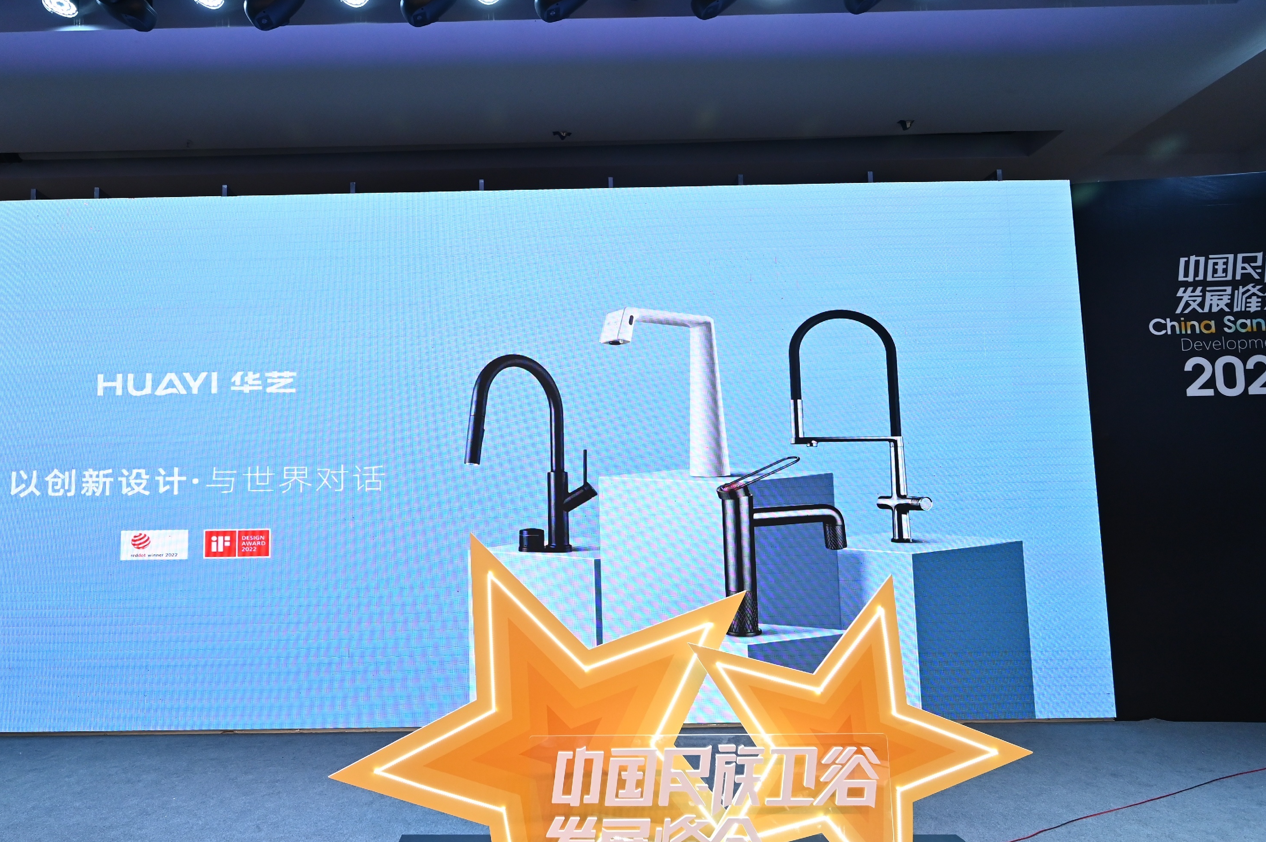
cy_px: 474
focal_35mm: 19
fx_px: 668
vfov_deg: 64.3
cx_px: 511
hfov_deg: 85.9
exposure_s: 1/200
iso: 800
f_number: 5
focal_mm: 14
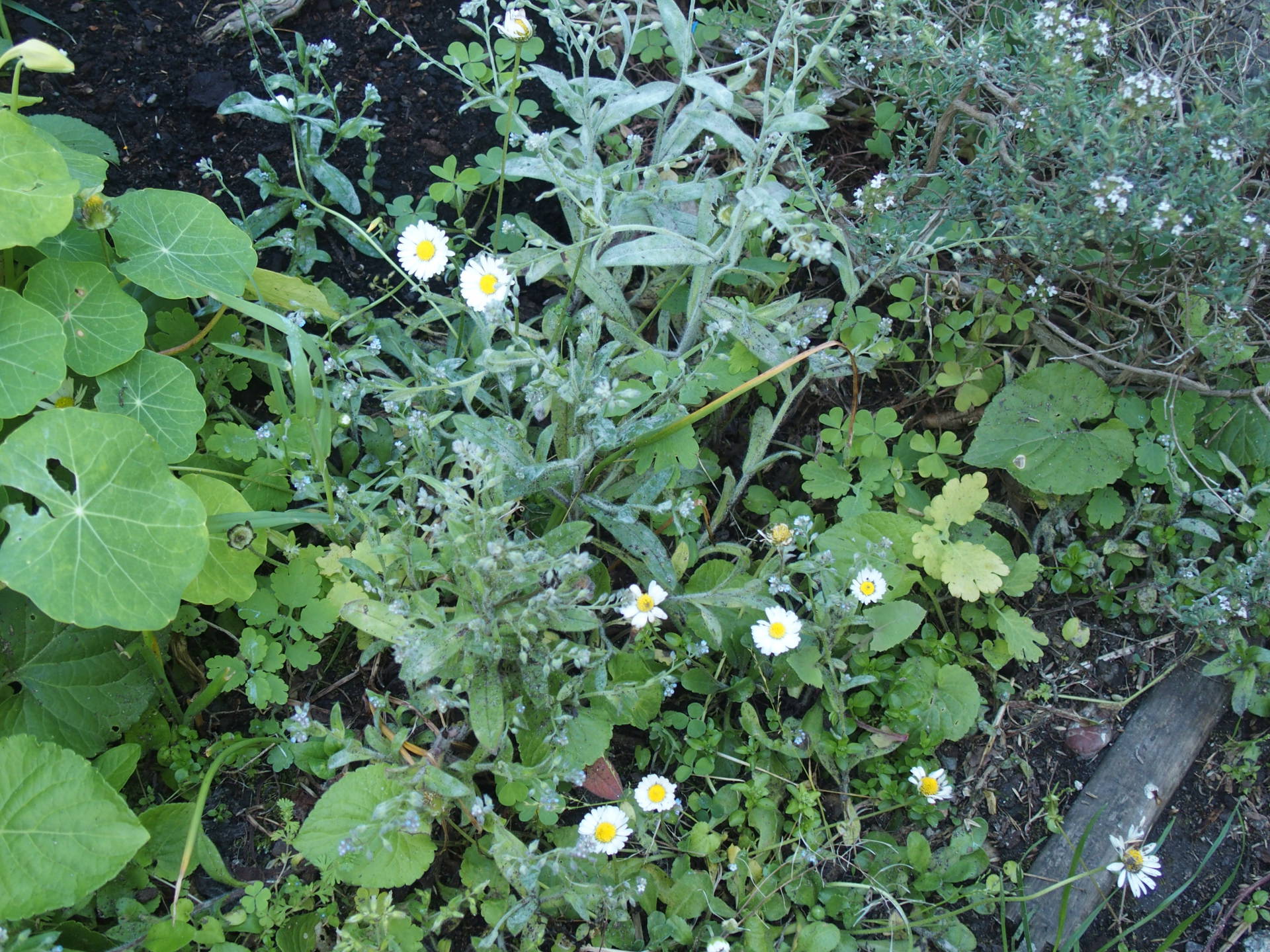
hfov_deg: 41.2
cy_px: 476
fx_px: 1688
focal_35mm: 46
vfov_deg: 31.5
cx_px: 635
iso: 200
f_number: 2.8
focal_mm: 9.8
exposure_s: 1/80
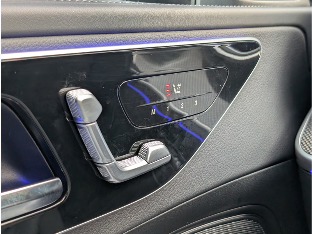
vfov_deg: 29.7
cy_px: 117
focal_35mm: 49
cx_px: 156
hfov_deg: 38.9
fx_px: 442
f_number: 1.68
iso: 270
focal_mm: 6.9
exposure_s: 1/145
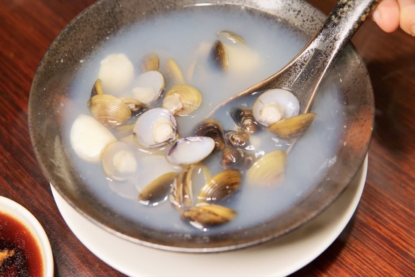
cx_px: 208
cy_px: 138
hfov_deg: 43.6
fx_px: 519
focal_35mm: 45
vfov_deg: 29.9
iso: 640
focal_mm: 30
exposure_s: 1/60
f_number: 4
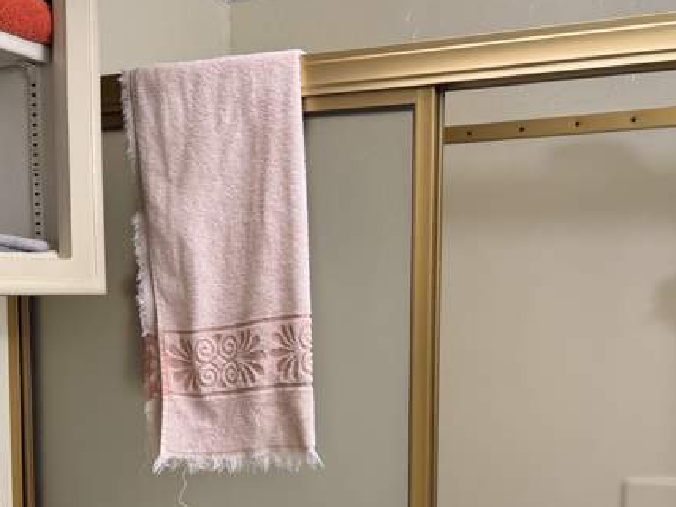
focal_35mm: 45
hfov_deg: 42.0
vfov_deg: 31.7
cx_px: 377
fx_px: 879
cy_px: 369
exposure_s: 1/60
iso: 200
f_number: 1.78
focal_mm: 6.76
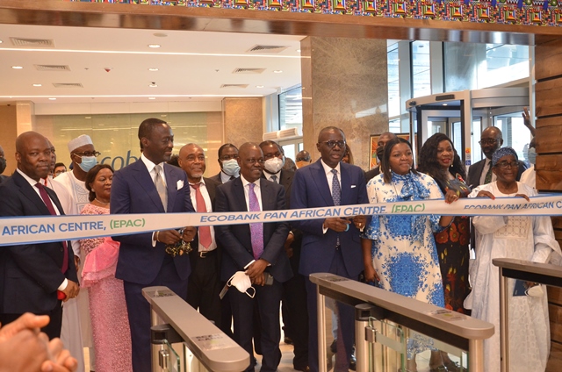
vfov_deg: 34.1
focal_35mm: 39
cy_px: 186
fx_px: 608
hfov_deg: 49.6
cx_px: 281
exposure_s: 1/125
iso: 1600
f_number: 5
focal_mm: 26
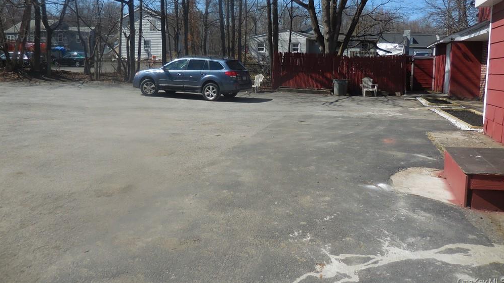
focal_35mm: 28
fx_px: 374
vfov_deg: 41.0
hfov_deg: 67.9
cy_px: 94
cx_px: 249
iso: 125
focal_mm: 4.5
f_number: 6.6
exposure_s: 1/500
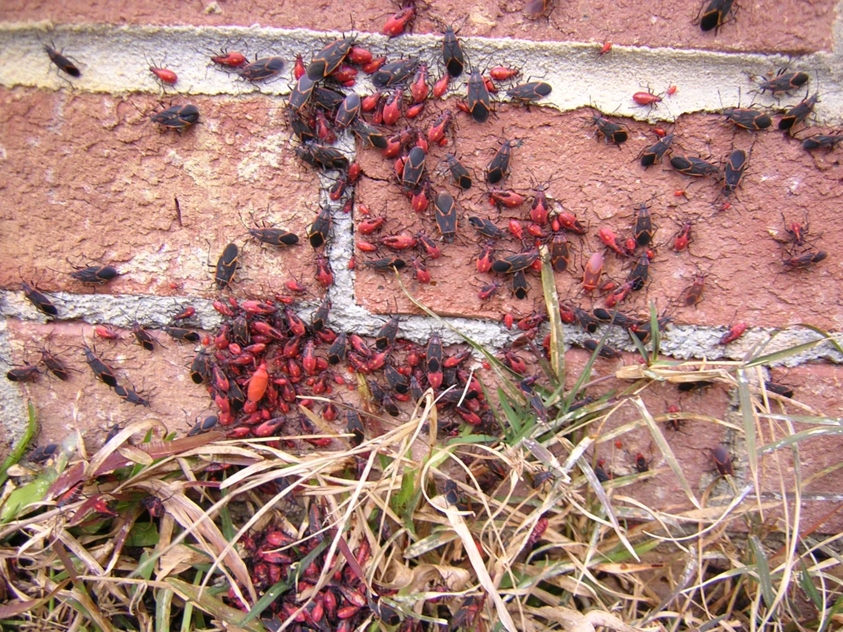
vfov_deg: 39.7
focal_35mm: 36
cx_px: 422
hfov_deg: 51.4
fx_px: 877
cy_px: 316
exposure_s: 1/57.7
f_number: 2.6
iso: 100
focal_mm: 4.7
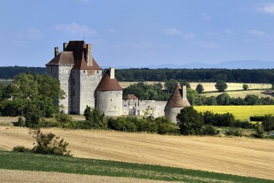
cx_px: 137
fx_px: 1522
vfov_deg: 6.9
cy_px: 92
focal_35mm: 200
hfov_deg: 10.3
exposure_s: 1/250
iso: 250
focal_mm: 200
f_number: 13
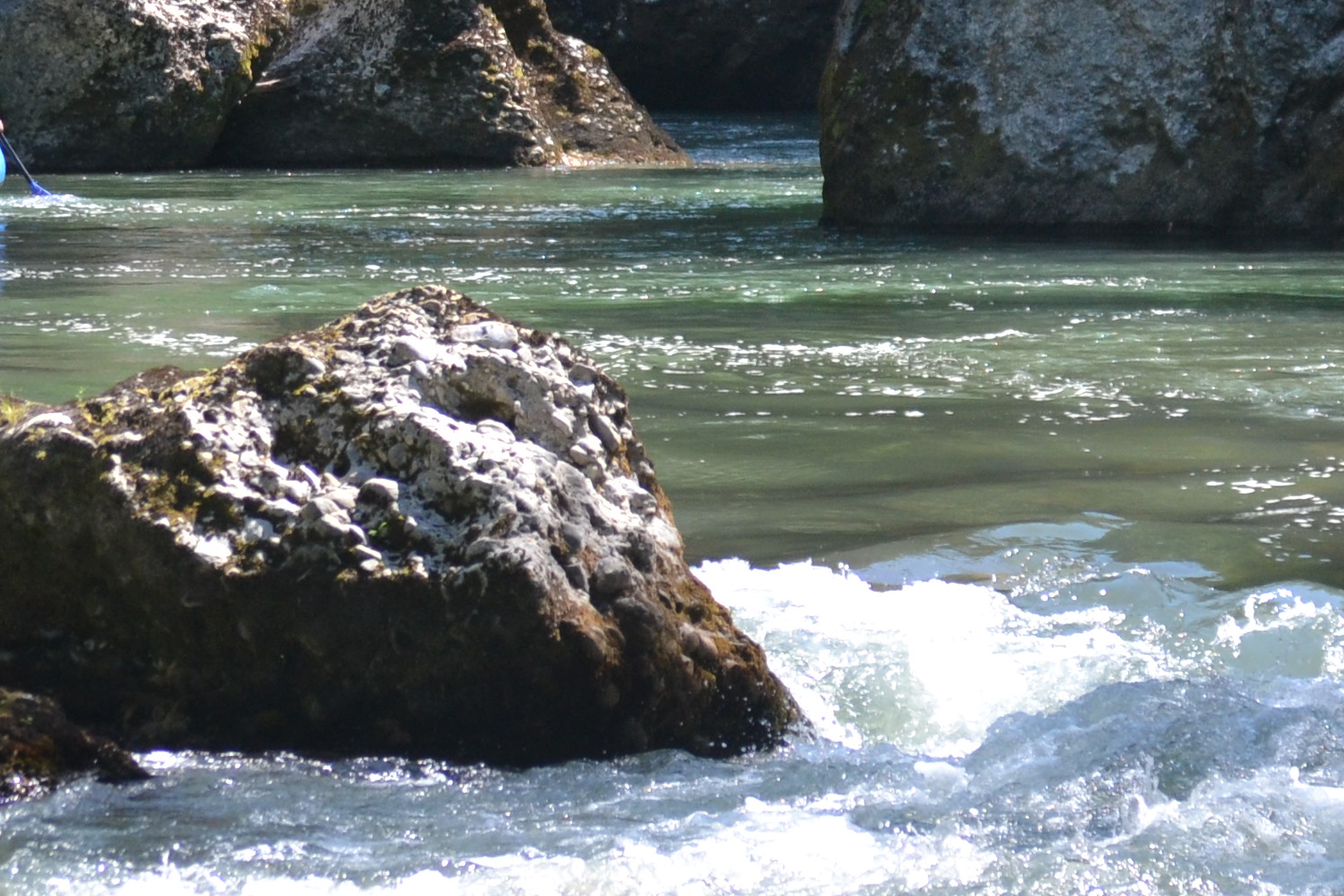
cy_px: 241
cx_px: 1230
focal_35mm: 312
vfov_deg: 4.4
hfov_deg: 6.6
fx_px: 11647
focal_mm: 68
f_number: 4.5
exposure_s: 1/1000
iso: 400
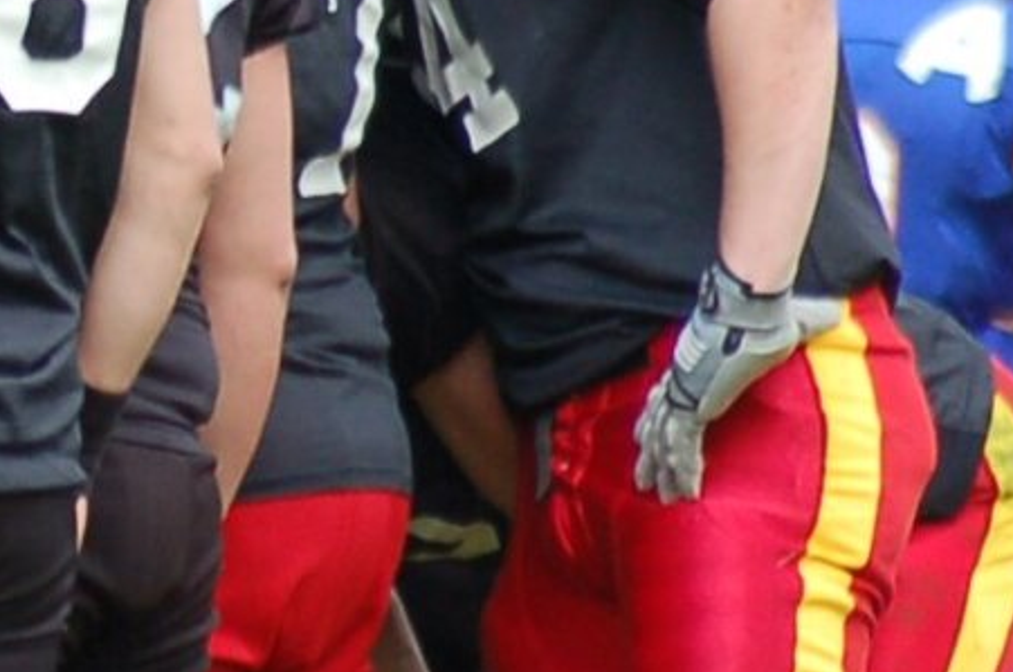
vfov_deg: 0.8
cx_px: -193
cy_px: 20
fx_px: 49352
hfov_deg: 1.2
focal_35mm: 1757
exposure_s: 1/500
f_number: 5.3
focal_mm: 240
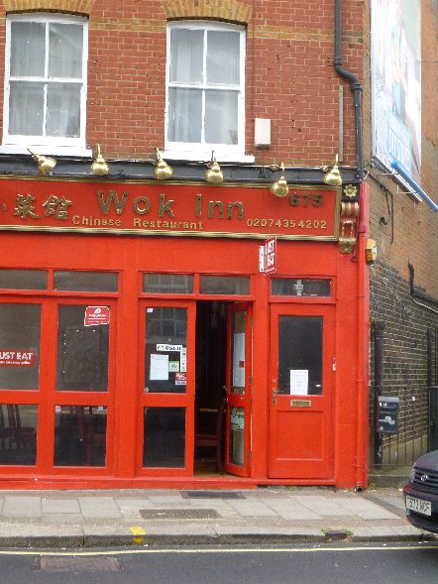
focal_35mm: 53
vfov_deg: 36.2
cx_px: 130
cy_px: 292
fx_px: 894
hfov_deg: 27.3
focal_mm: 6.9
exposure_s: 1/100
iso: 100
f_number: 3.7
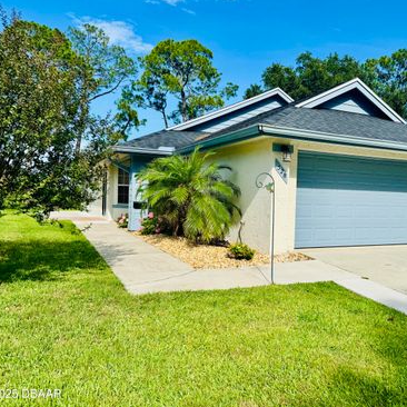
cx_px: 260
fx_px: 386
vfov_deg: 55.6
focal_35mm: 29
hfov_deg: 54.8
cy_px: 204
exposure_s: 1/4608
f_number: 1.78
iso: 80
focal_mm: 6.76
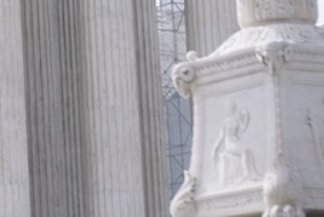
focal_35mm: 248
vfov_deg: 5.5
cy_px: -86
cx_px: -467
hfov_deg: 7.7
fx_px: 2235
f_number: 2.8
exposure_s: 1/3200
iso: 400
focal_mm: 47
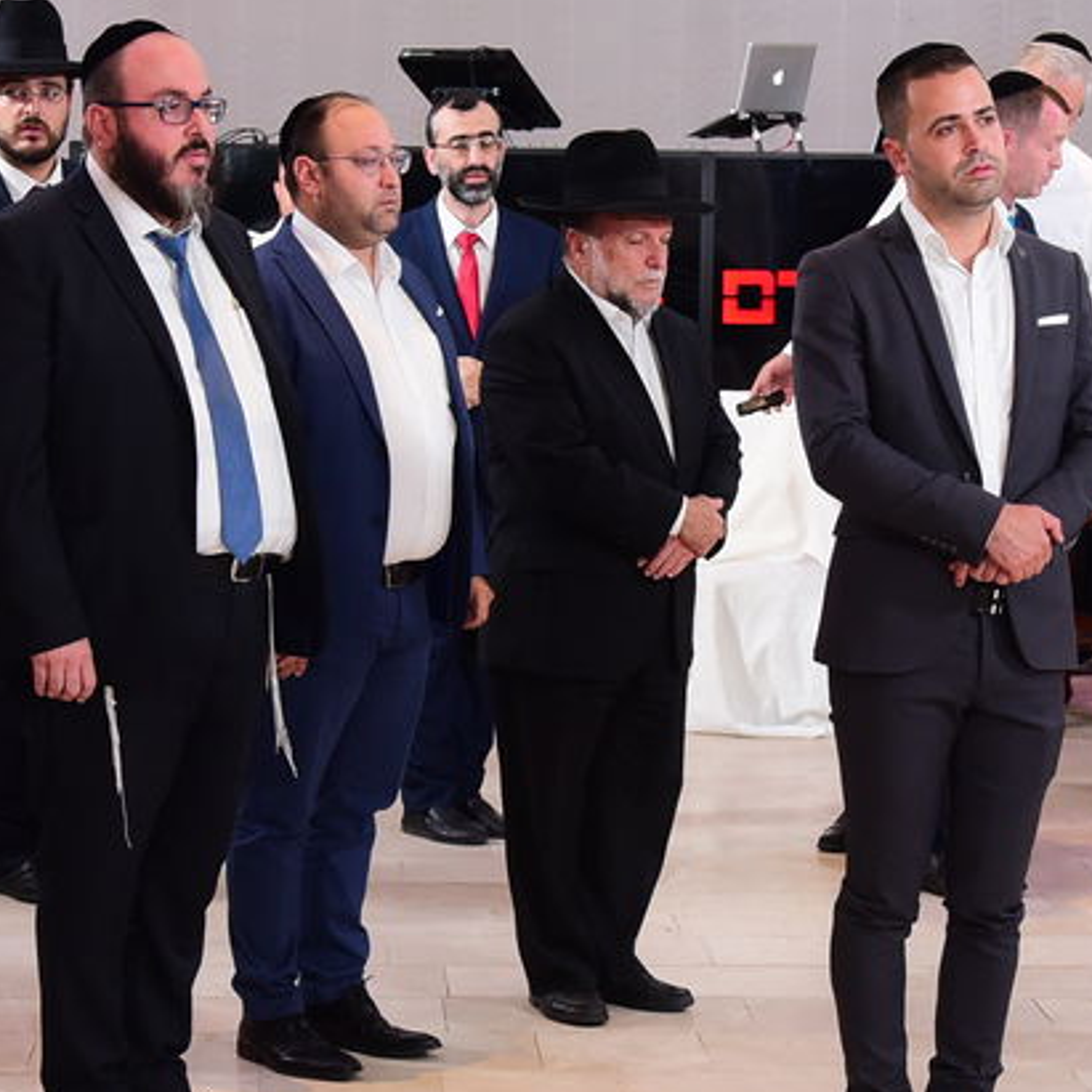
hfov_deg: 15.8
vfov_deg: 15.8
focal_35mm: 110
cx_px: 606
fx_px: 3926
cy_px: 666
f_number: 4.5
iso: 1250
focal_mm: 38
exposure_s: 1/160
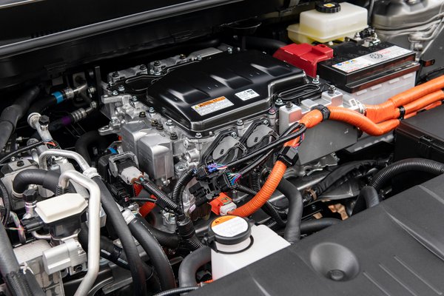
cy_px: 148
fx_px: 678
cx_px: 222
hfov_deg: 36.2
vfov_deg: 24.6
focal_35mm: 55
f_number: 6.3
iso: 400
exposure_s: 1/80
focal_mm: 55
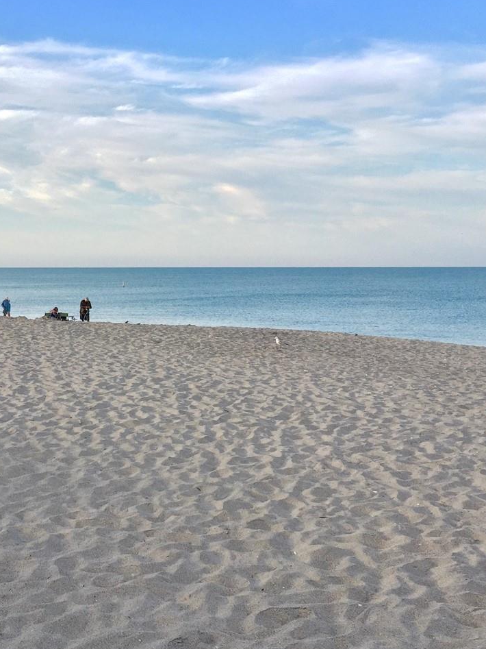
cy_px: 314
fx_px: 917
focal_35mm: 49
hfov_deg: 29.0
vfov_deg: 38.9
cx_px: 101
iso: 32
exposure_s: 1/648
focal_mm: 4.15
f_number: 2.2
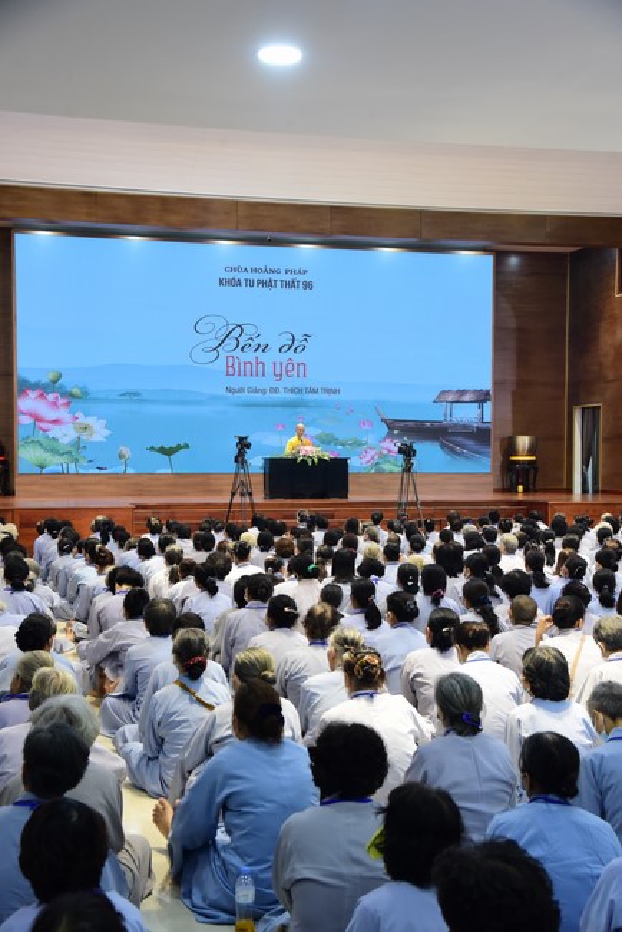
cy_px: 466
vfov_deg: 39.6
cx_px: 311
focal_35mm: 50
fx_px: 1294
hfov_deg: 27.0
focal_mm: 50
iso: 3200
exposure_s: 1/40
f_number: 8
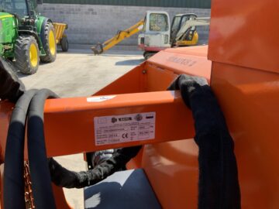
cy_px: 104
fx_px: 234
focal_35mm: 29
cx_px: 140
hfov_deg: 61.7
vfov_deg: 48.2
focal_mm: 3
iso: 16
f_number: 1.8
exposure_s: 1/728
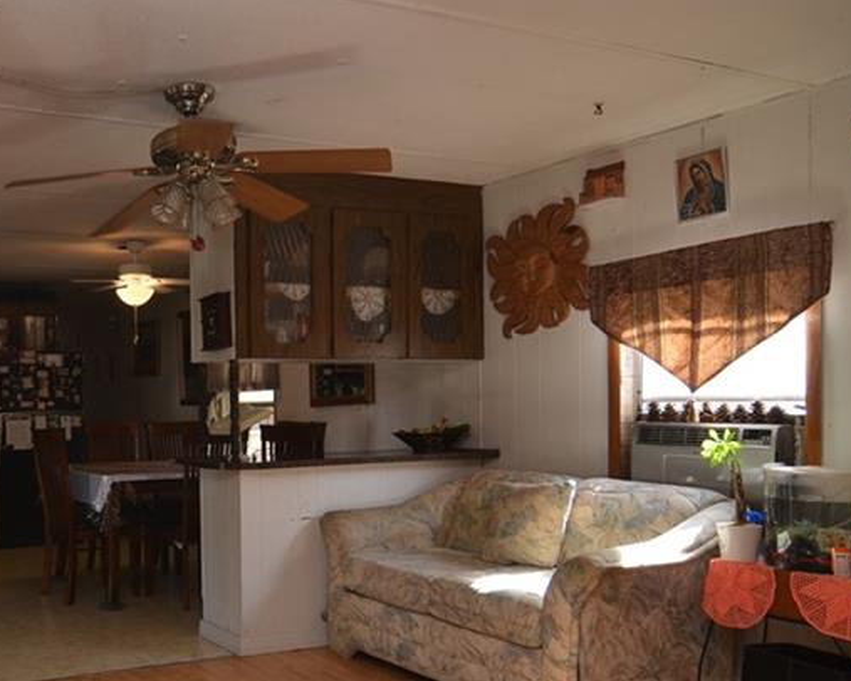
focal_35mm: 34
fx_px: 857
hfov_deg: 49.2
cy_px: 418
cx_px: 149
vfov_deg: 43.1
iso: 100
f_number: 4
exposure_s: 1/60
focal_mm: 12
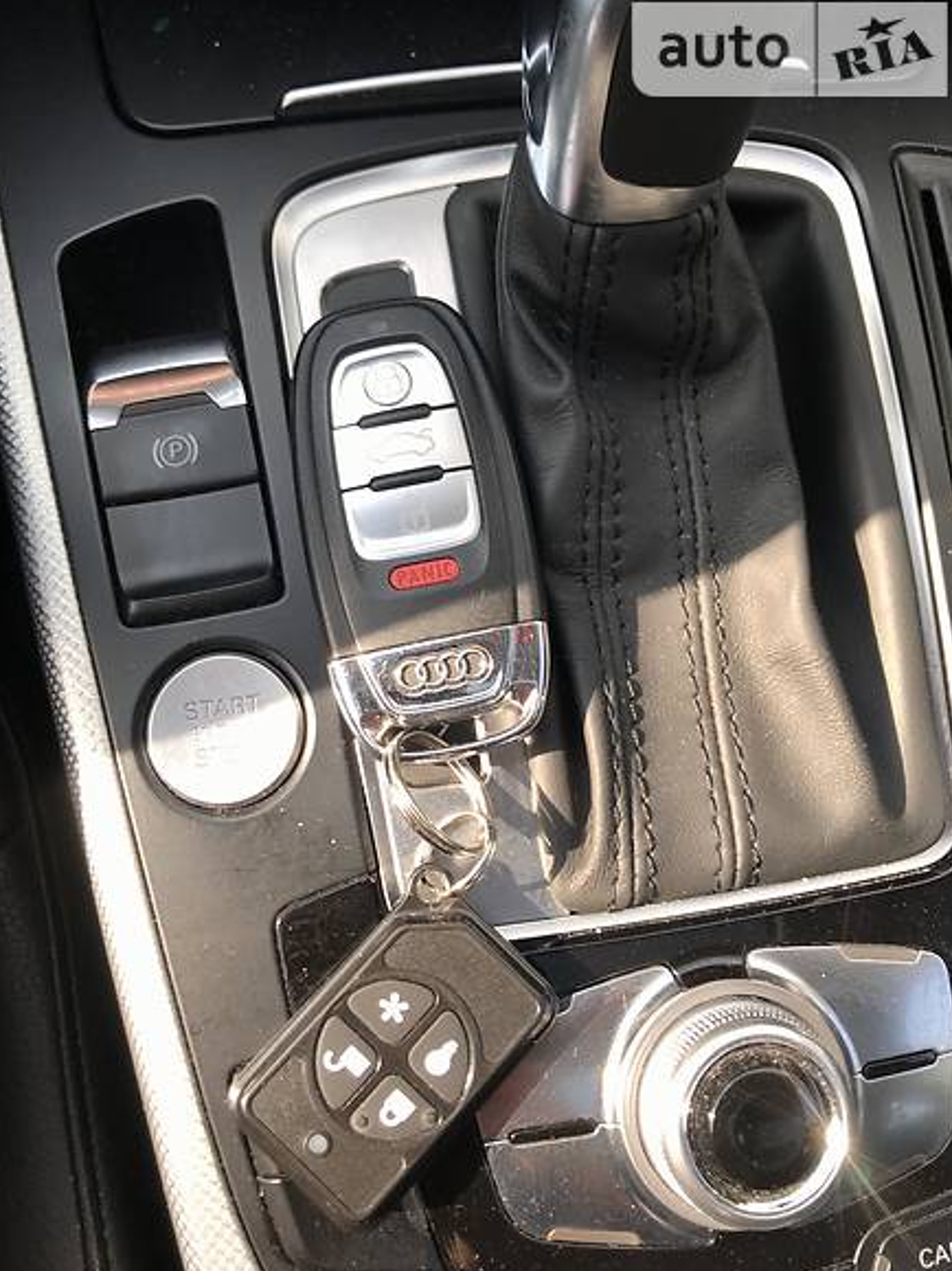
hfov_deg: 48.2
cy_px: 634
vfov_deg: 61.7
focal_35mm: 29
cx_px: 487
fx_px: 1064
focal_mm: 4
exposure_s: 1/98
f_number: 1.8
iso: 20
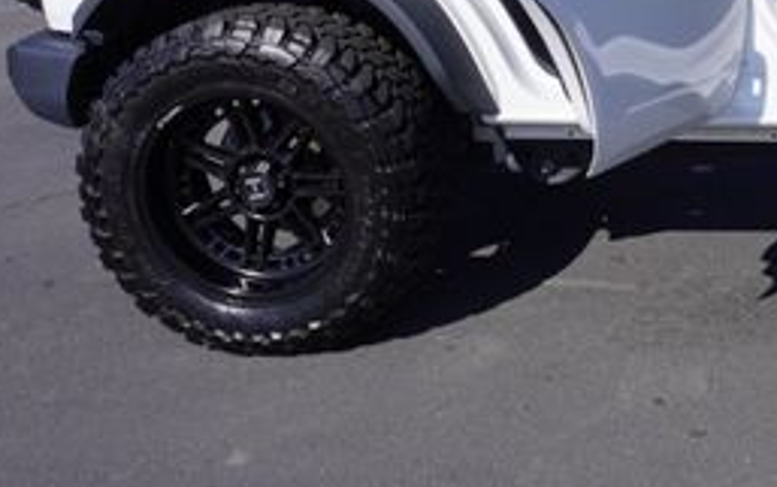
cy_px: -27
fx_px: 1293
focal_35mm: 61
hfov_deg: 30.1
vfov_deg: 20.5
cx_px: 853
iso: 100
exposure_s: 1/200
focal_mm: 16
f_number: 10
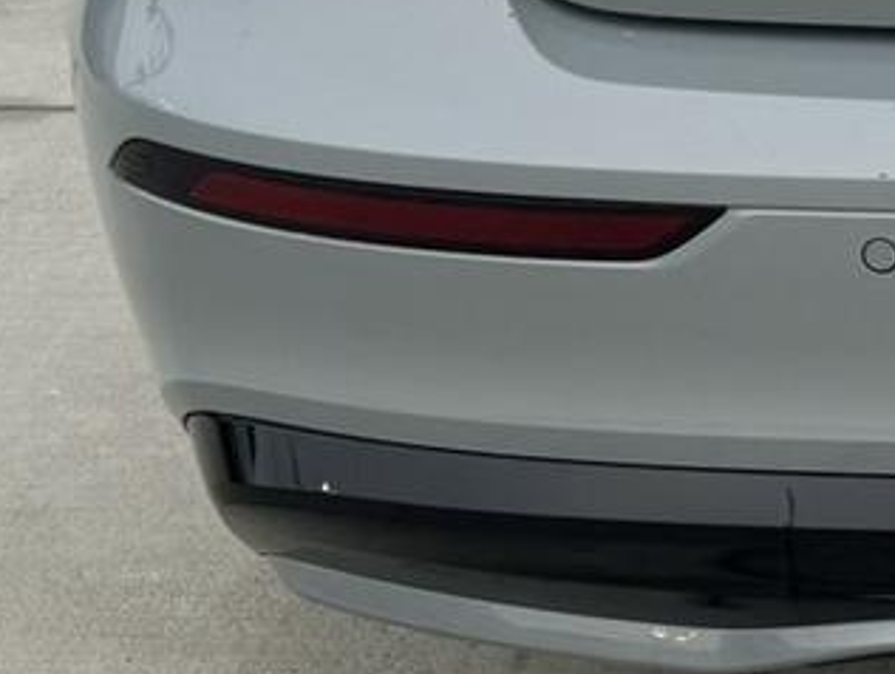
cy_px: -402
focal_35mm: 97
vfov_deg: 14.1
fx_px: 2512
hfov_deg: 17.0
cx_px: 1568
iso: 80
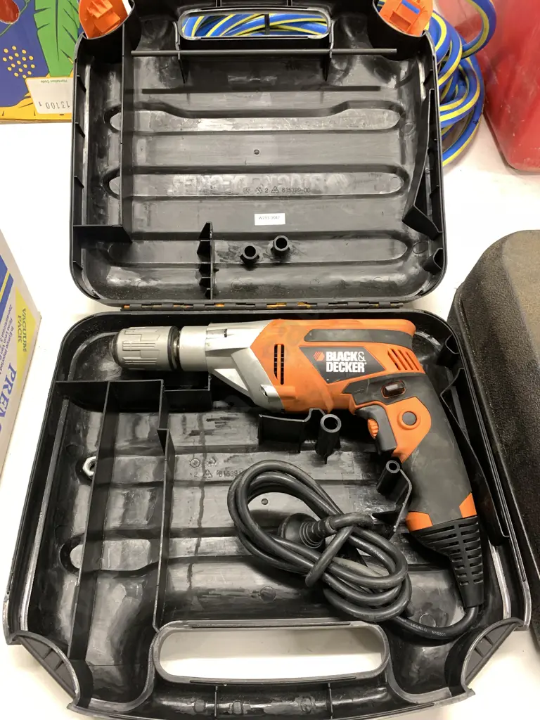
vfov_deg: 67.3
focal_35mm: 26
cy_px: 360
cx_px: 270
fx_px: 541
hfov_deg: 53.1
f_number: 1.8
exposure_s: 1/50
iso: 200
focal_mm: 4.25
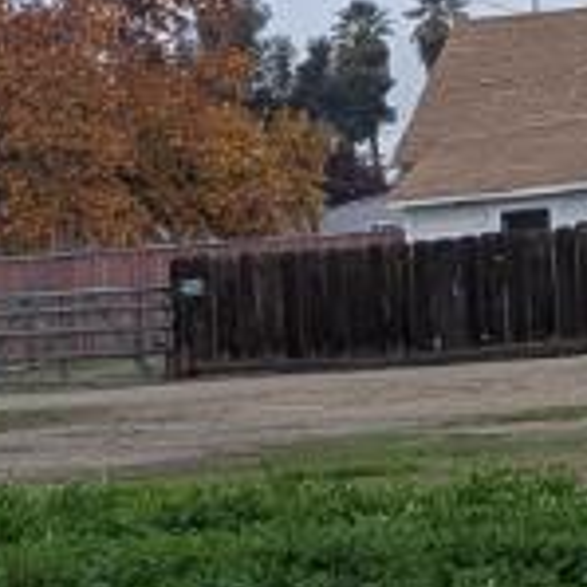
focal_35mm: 214
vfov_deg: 8.1
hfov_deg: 7.2
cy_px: 754
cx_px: -1198
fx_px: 4106
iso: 46
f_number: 1.85
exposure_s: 1/826
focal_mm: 6.81
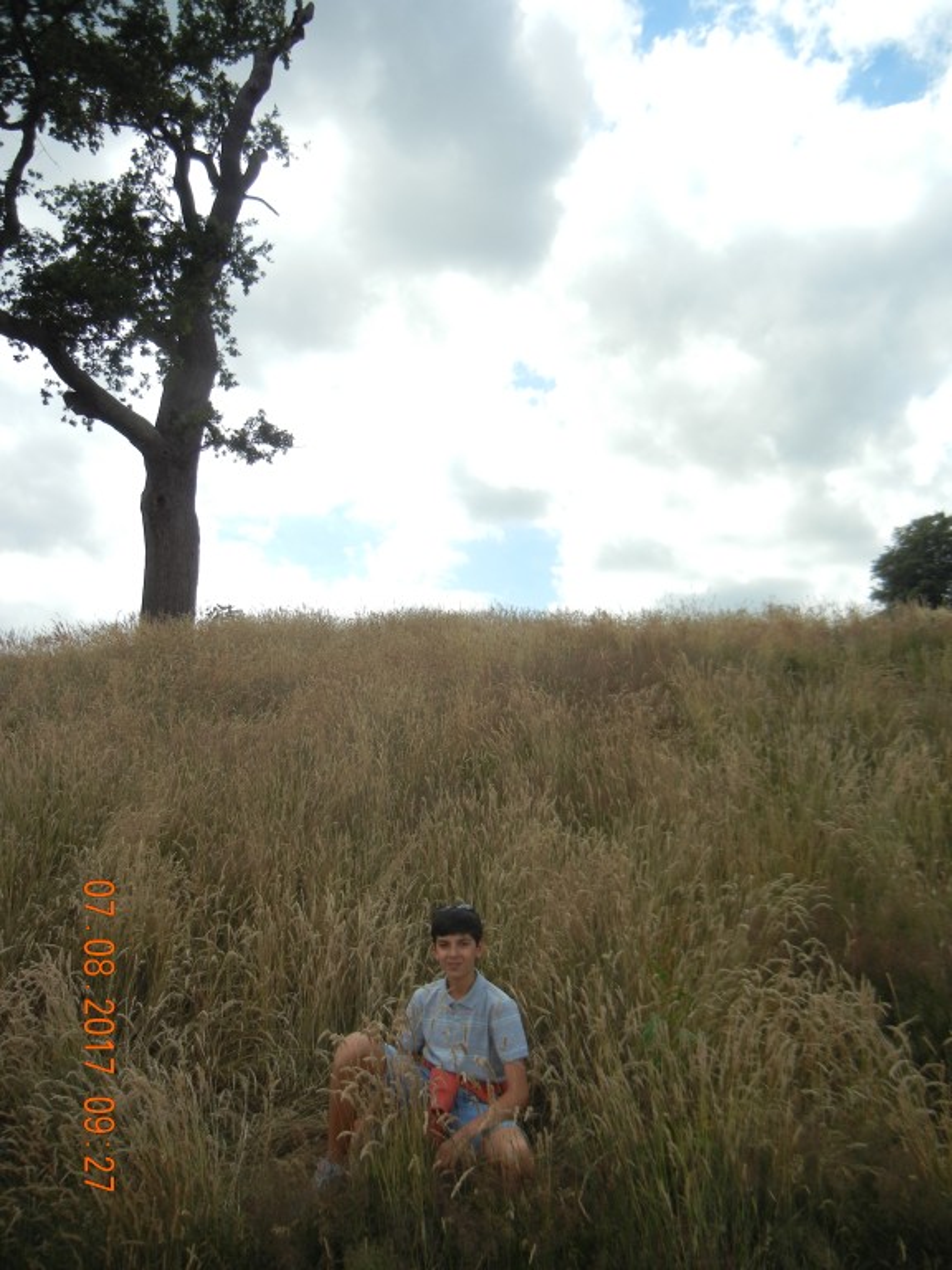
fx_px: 1100
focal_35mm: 30
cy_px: 635
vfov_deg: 60.0
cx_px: 476
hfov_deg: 46.8
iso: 160
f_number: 7
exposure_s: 1/342
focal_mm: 5.4
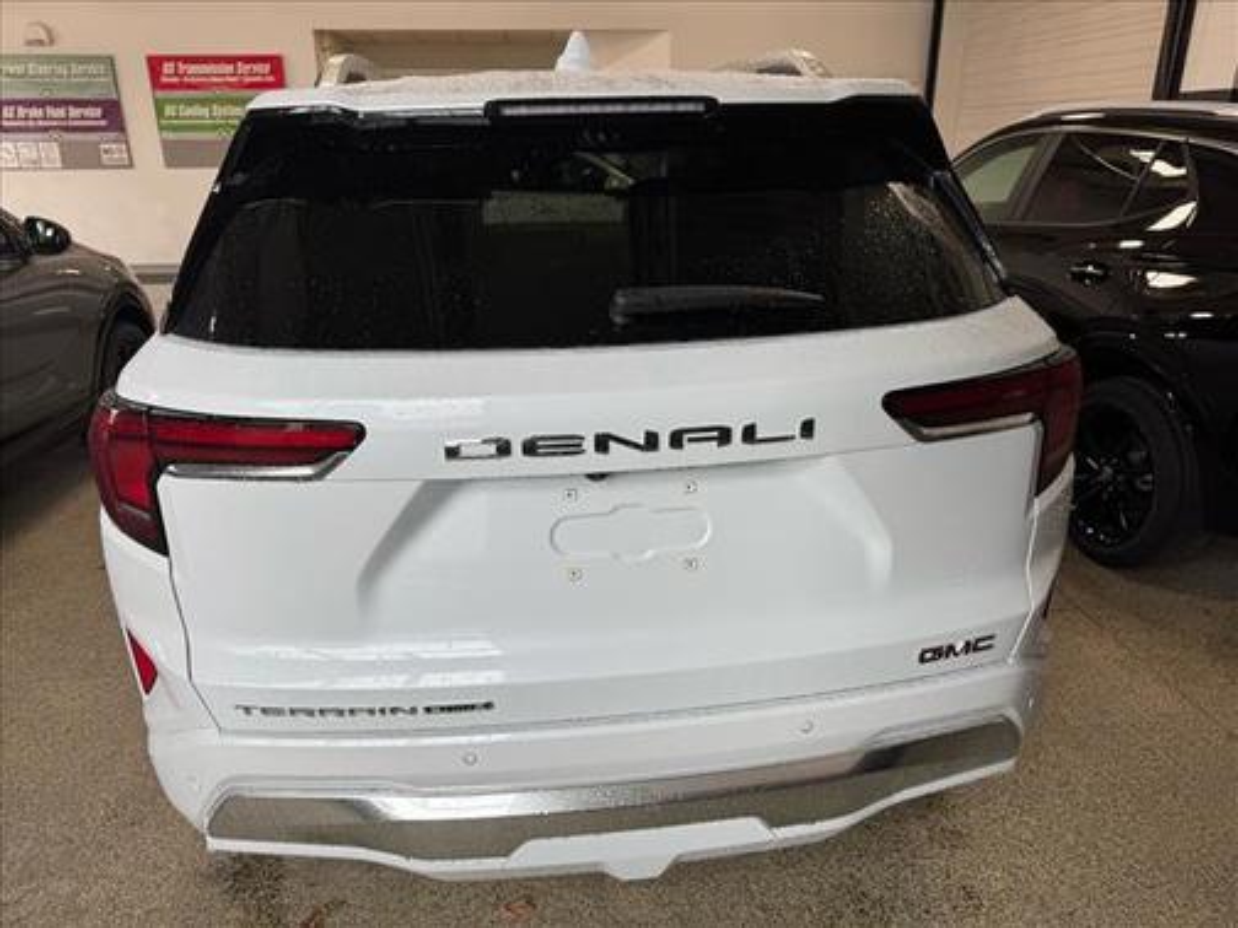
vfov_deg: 56.8
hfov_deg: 71.6
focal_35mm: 24
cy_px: 464
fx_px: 858
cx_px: 619
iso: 64
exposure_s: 1/142
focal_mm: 6.76
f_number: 1.78
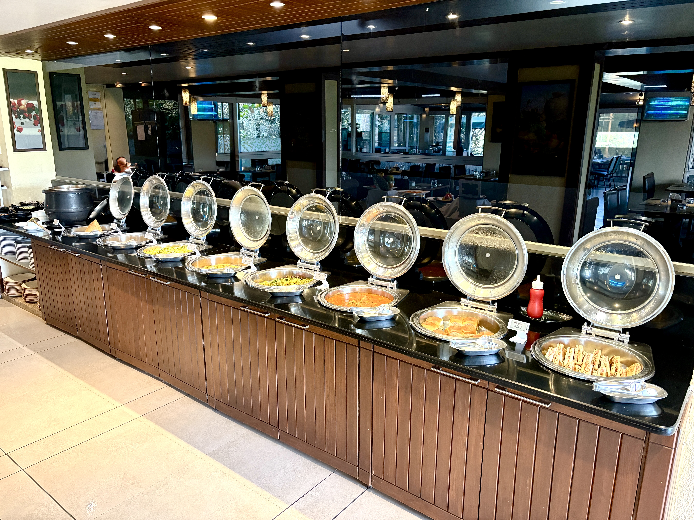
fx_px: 521
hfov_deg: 67.3
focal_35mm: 26
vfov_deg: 53.1
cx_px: 347
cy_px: 260
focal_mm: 5.96
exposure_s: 1/50
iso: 400
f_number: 1.6
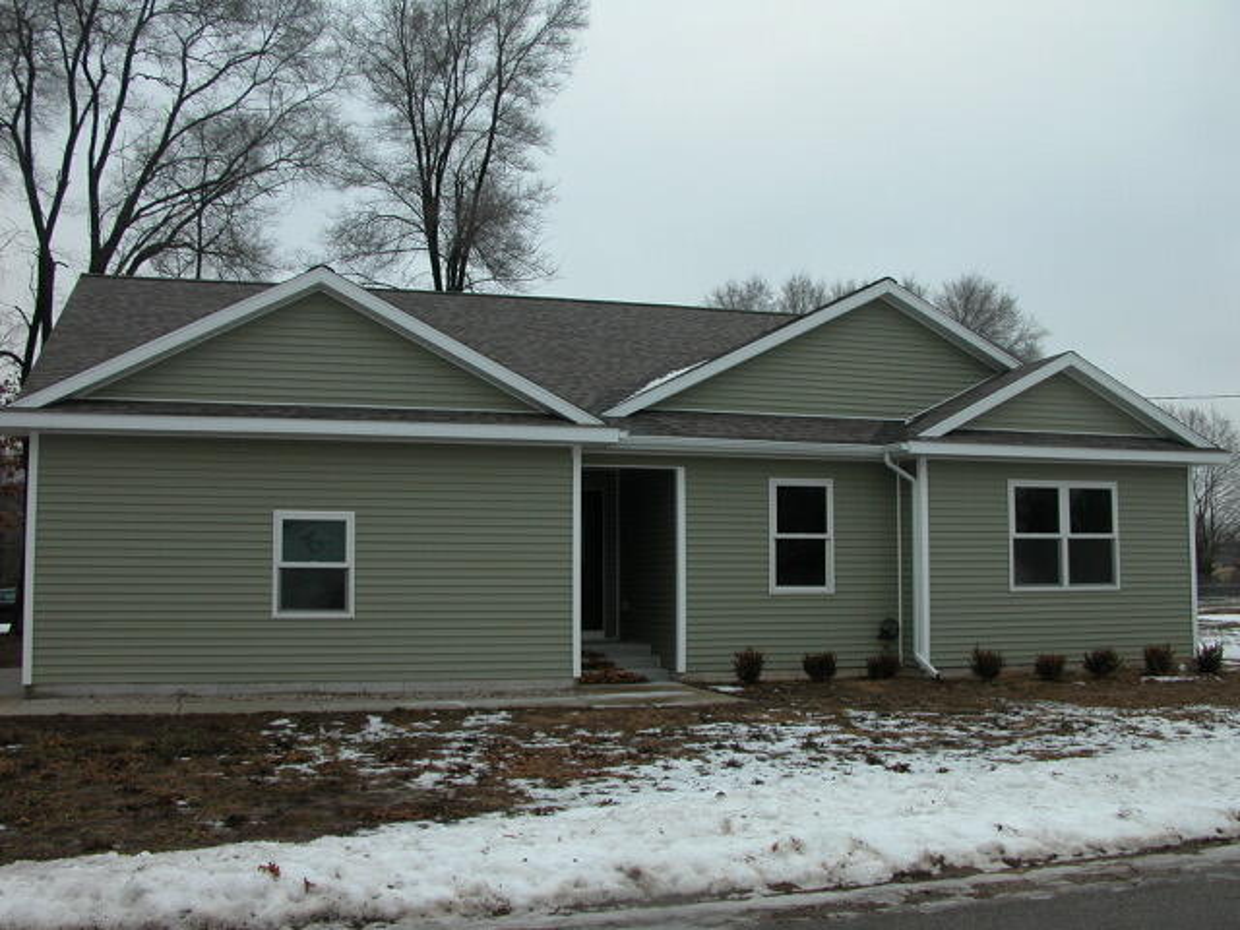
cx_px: 620
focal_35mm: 34
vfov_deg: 41.8
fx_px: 1218
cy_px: 465
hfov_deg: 54.0
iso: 100
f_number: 3.5
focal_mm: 8.9
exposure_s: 1/90.3
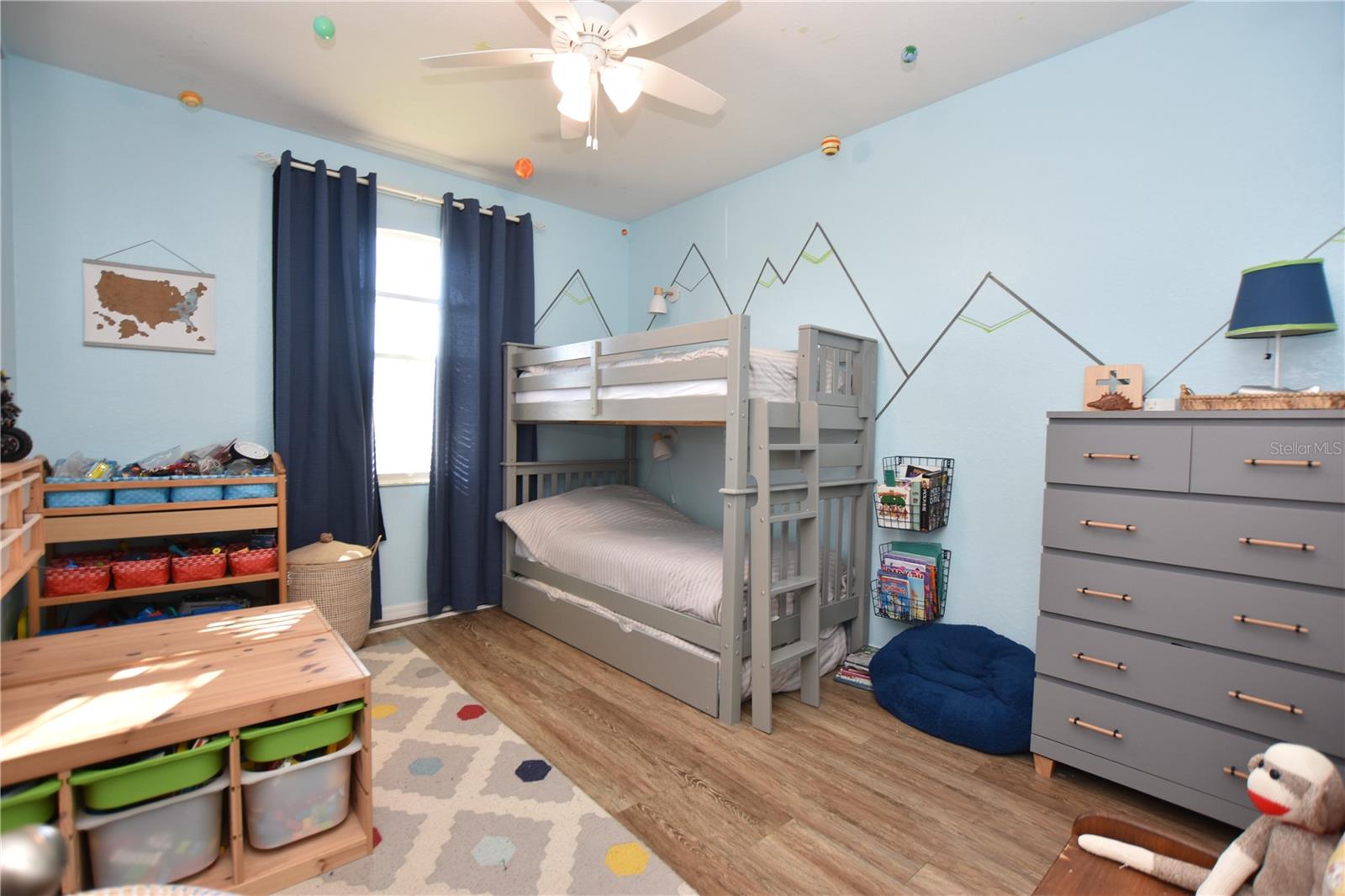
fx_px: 560
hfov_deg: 100.4
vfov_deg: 77.3
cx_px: 672
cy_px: 448
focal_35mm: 15
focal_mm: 10
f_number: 4
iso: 250
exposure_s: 1/60
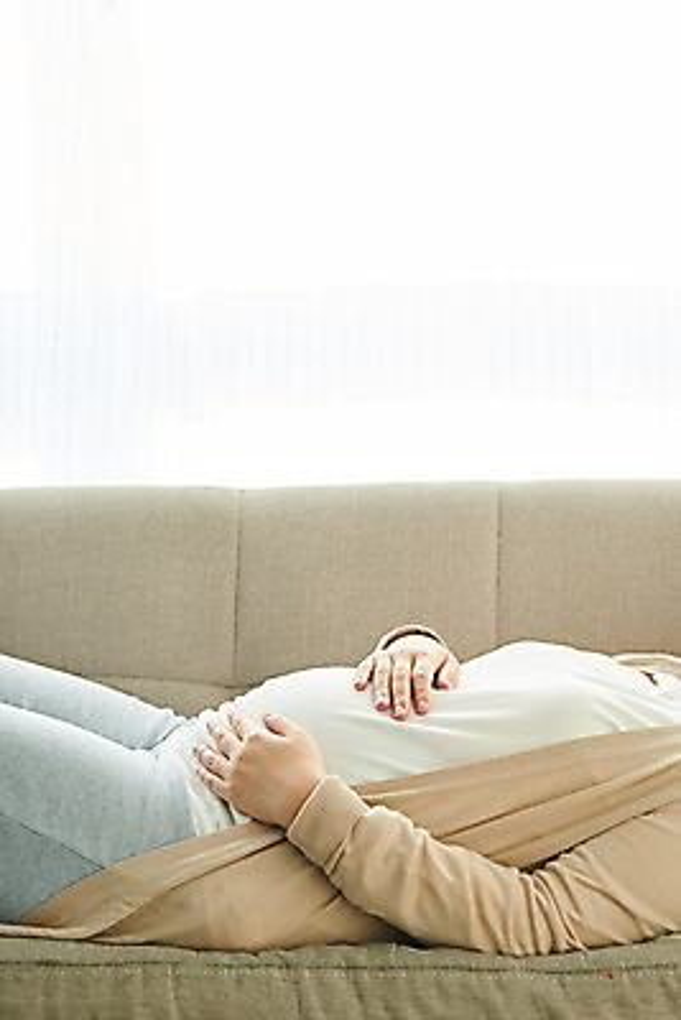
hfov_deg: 16.1
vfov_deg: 23.9
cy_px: 510
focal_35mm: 85
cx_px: 340
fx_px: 2410
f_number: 3.2
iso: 500
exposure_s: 1/160
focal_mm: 85
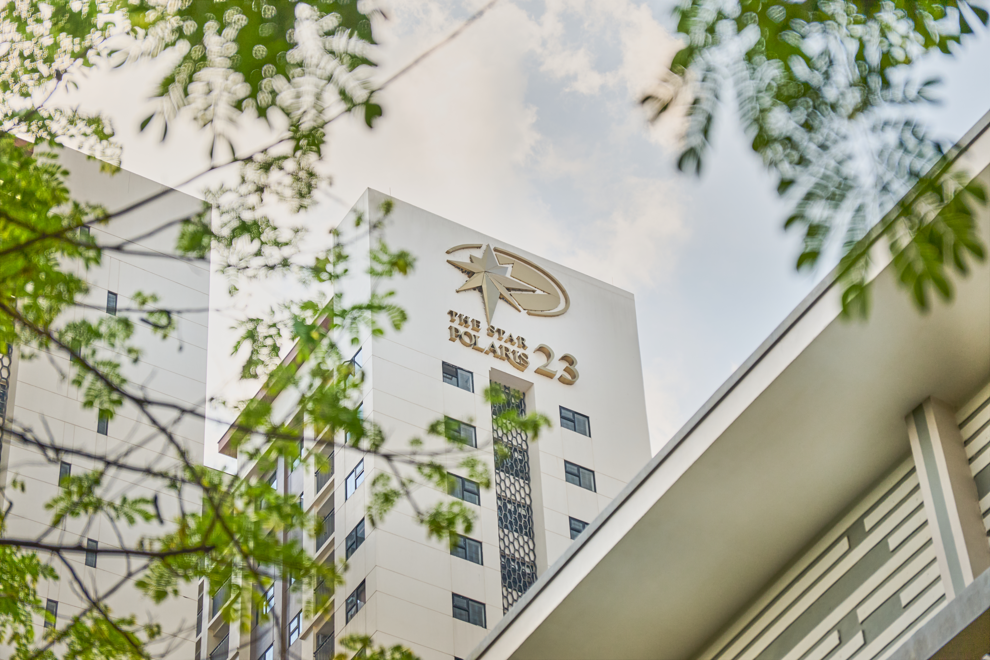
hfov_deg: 19.5
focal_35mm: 105
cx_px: 495
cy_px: 330
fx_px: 2887
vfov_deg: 13.0
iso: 160
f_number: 2.8
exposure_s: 1/160
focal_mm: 70
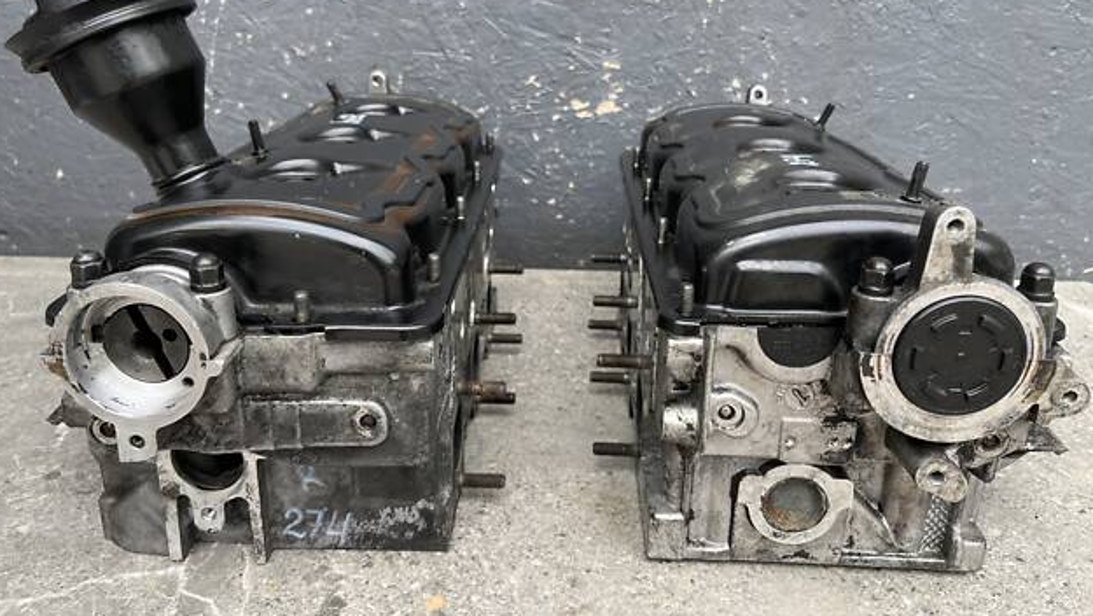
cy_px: 257
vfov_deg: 40.1
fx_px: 841
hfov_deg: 66.0
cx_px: 539
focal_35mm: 29
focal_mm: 5.1
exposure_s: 1/314
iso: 50
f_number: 1.6
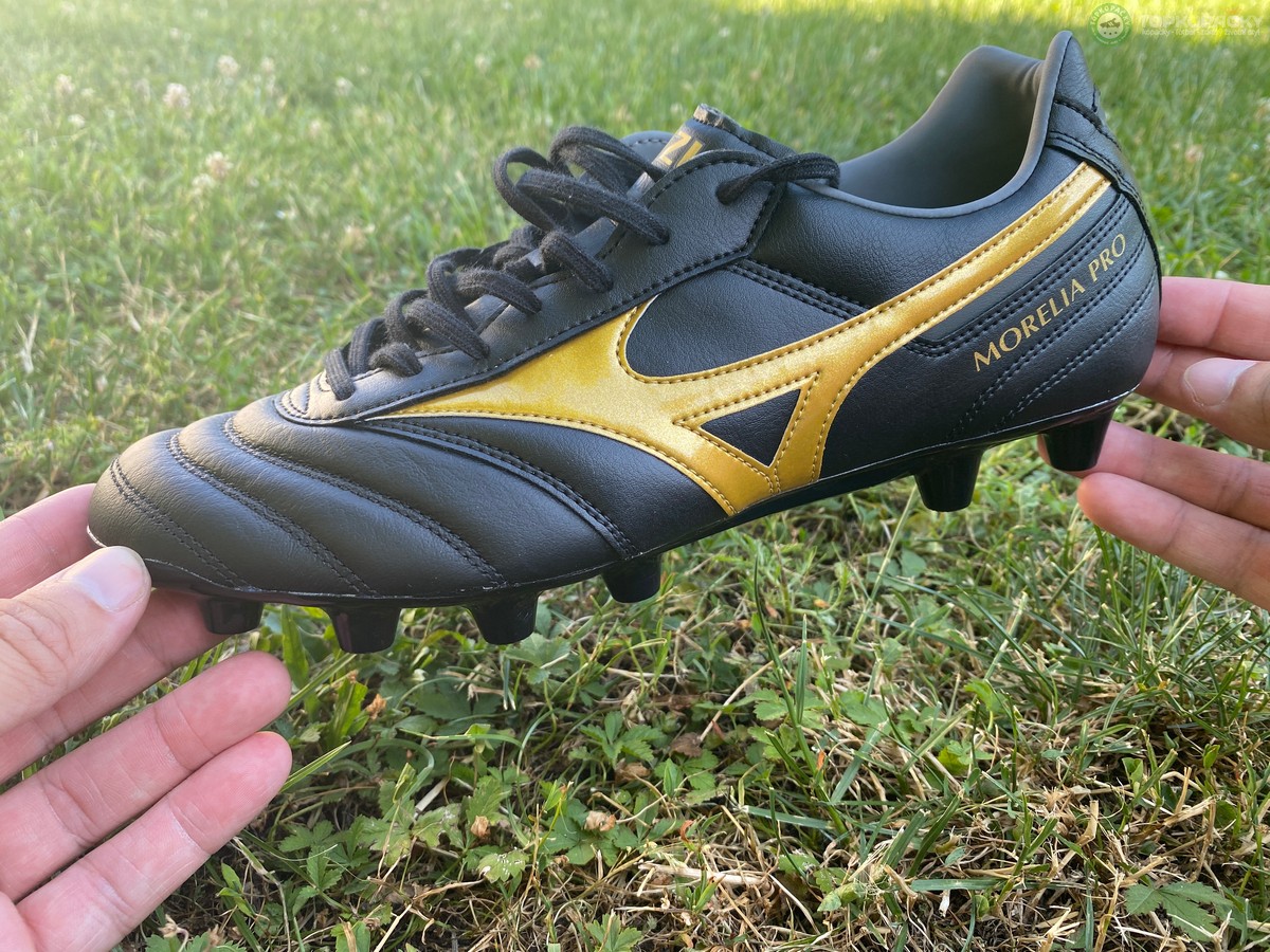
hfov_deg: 67.3
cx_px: 635
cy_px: 476
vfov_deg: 53.1
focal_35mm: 26
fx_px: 954
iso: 50
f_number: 1.8
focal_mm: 4.25
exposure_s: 1/122
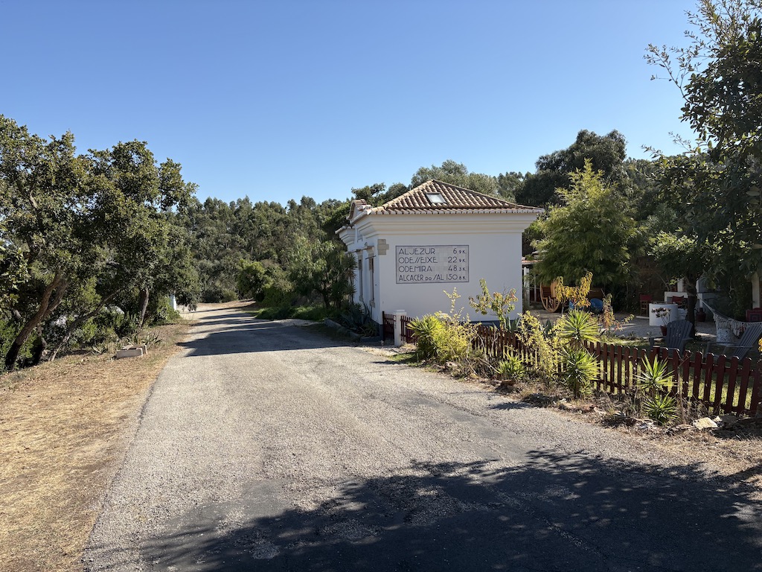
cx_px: 381
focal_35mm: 26
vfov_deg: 53.1
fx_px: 572
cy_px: 286
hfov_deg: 67.3
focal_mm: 5.96
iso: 50
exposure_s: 1/2747
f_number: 1.6
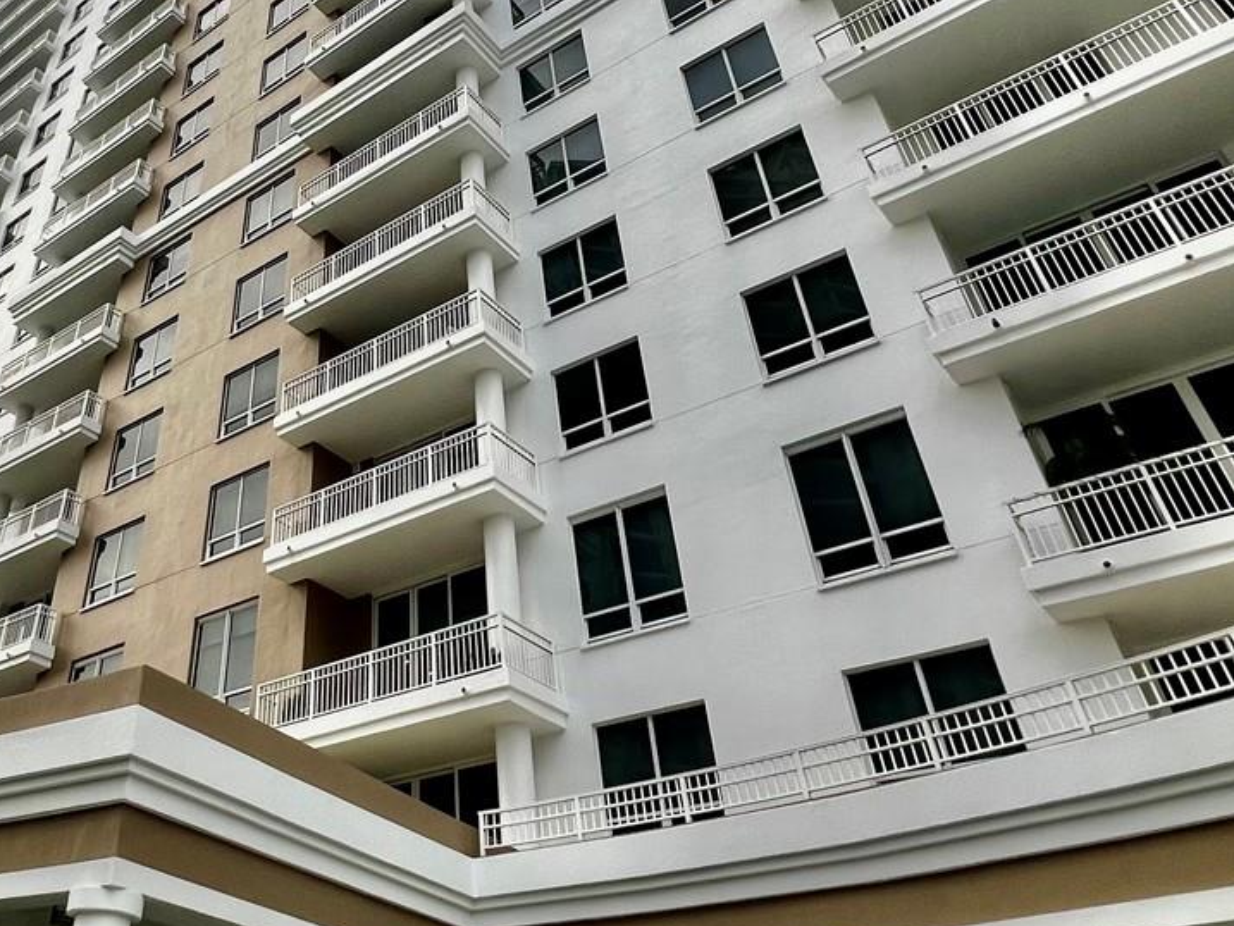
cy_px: 246
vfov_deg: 46.7
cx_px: 318
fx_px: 1034
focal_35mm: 29
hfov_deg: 58.6
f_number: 1.8
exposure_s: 1/99
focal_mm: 1.57
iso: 40
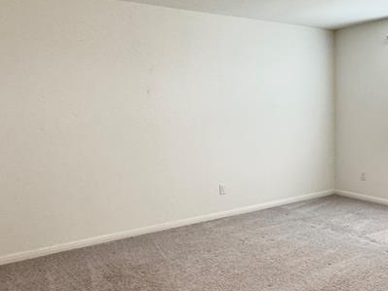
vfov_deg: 39.5
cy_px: 180
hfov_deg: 49.7
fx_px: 404
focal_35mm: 36
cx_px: 280
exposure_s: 1/60
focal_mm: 2.22
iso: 200
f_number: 2.2
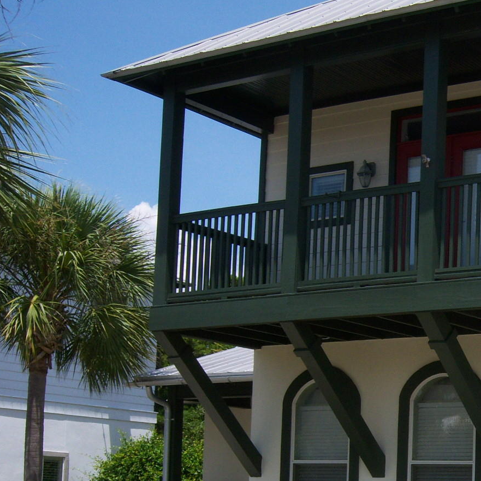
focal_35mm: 74
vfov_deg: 22.9
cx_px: 534
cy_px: 413
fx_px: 1163
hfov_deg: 22.0
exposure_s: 1/640
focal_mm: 7.5
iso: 80
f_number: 4.8
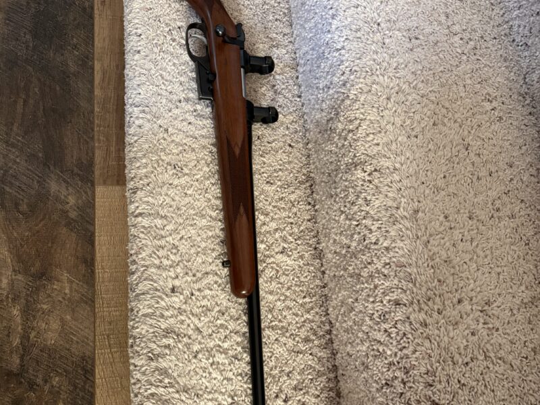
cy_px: 202
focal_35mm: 26
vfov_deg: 53.1
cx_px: 270
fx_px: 406
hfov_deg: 67.3
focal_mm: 5.96
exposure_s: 1/30
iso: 500
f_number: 1.6
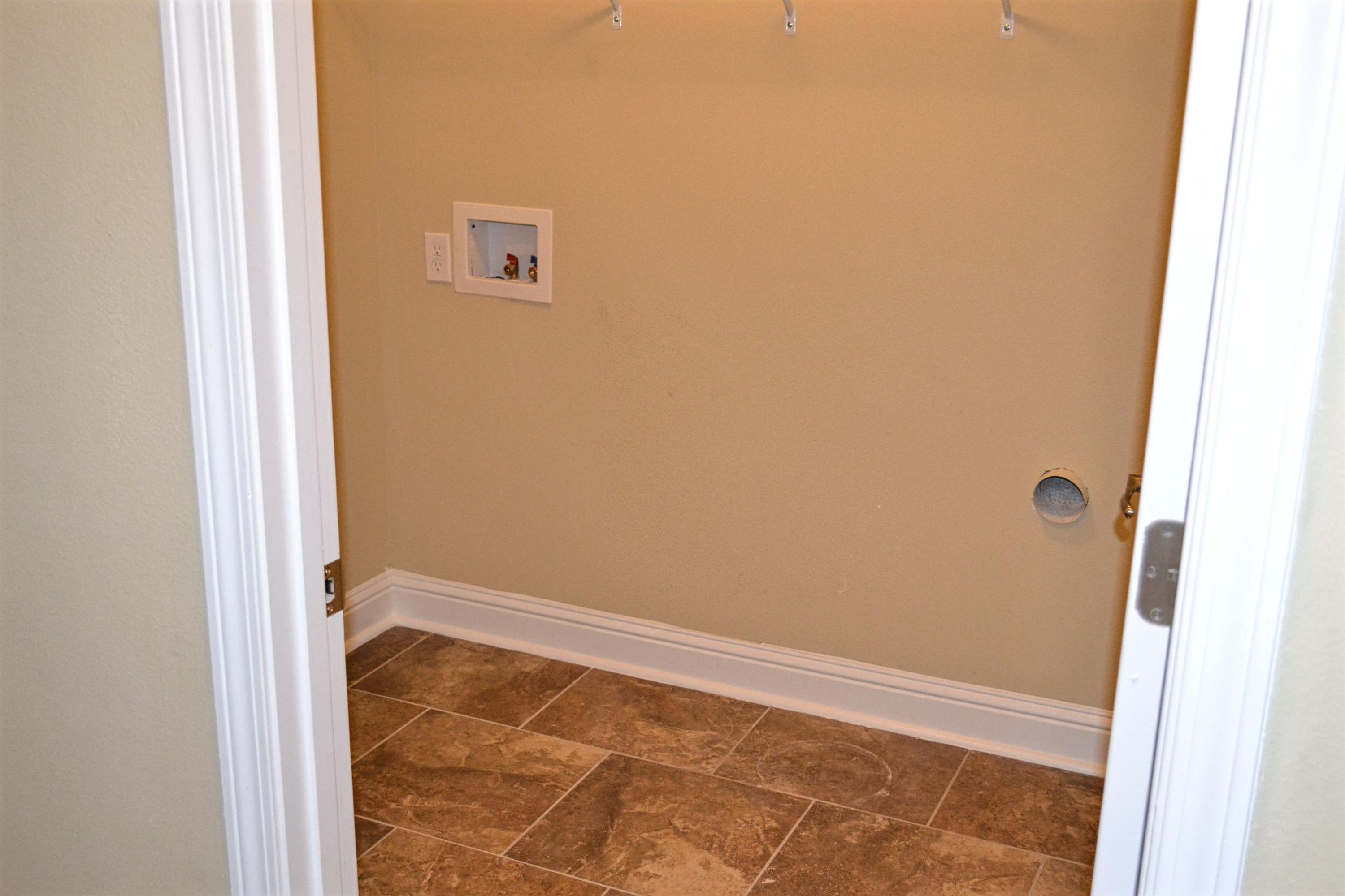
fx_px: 1457
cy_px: 448
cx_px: 672
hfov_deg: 49.6
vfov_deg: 34.2
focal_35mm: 39
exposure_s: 1/60
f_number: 4.2
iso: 2000
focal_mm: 26
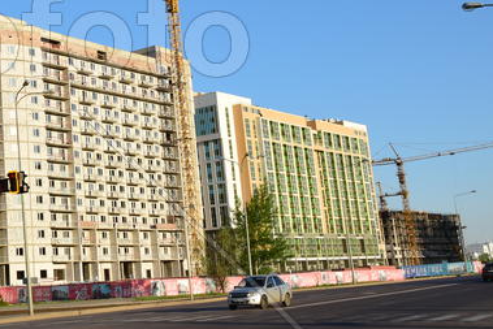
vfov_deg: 21.5
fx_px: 849
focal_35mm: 62
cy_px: 44
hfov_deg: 30.3
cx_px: 13
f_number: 9
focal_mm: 18
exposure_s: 1/125
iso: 100
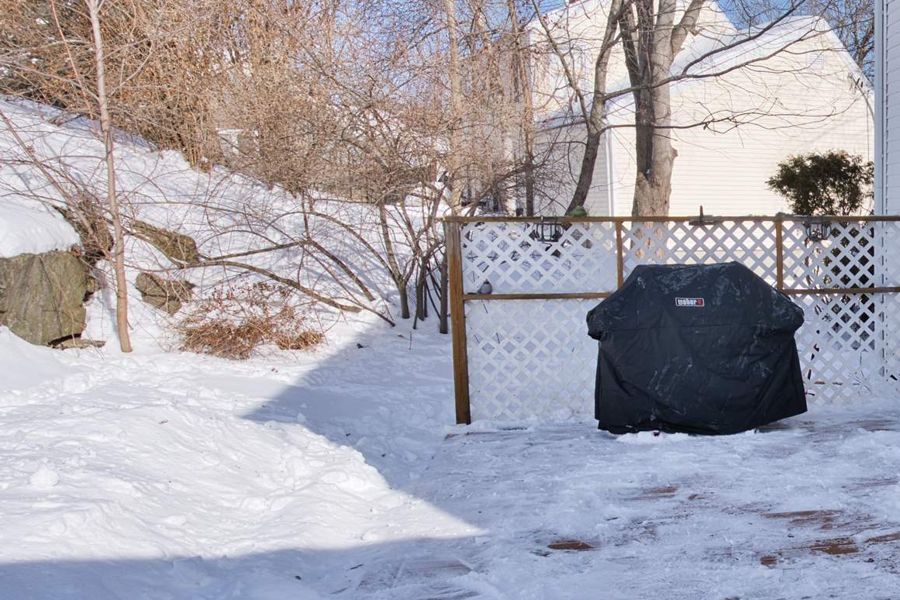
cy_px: 396
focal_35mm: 45
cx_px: 1005
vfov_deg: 29.7
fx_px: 1125
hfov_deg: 36.4
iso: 100
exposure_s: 1/200
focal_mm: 17
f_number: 10
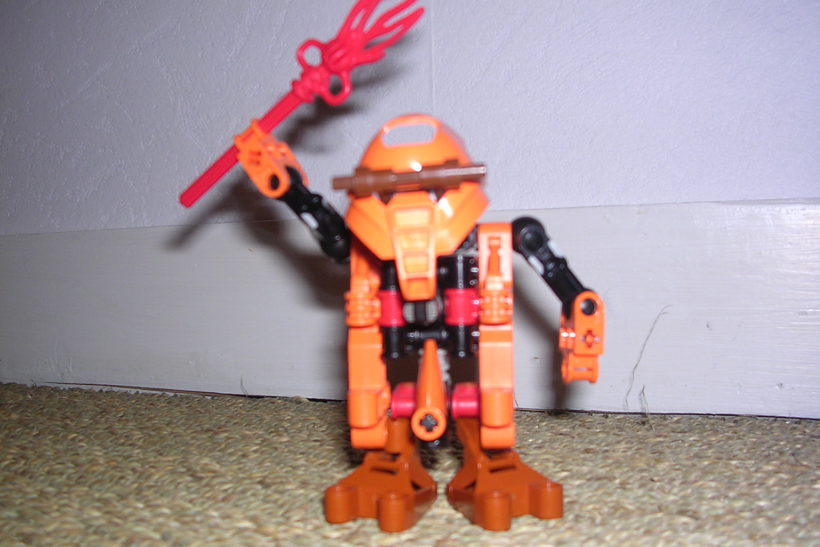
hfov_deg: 48.5
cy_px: 275
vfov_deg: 33.4
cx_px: 412
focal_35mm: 40
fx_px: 911
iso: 100
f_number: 2.8
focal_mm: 5.8
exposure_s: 1/60.1
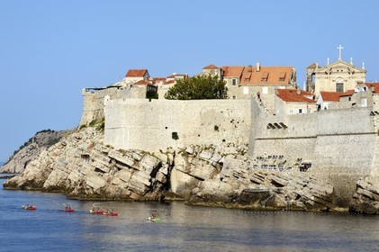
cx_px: 190
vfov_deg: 13.0
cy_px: 126
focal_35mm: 105
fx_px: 1105
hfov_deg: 19.5
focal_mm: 105
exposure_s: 1/320
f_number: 13
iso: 200
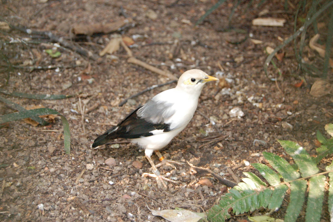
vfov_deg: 21.5
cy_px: 111
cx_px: 166
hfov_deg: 31.9
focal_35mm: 63
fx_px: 582
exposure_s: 1/60
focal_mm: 42
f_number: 5.3
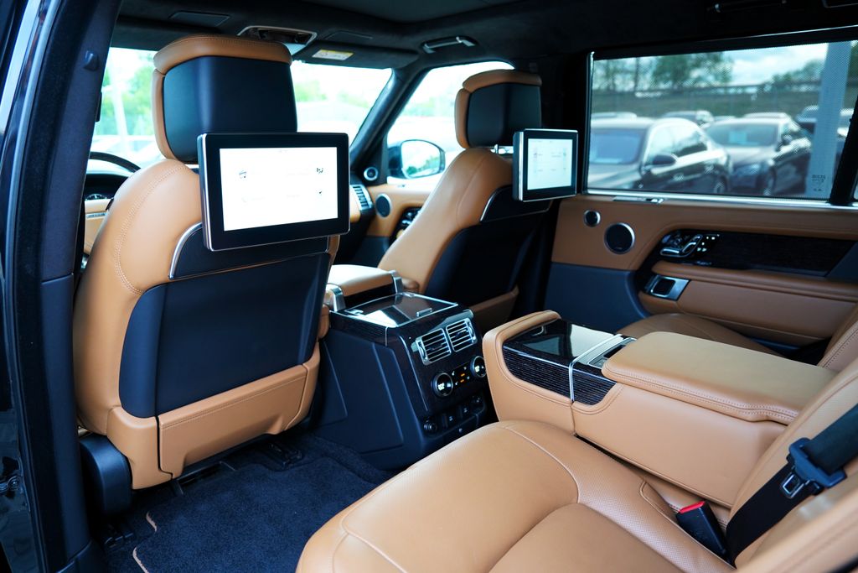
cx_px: 429
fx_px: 572
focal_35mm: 24
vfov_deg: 53.1
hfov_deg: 73.7
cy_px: 286
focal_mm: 24
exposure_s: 1/160
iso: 1600
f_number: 3.2
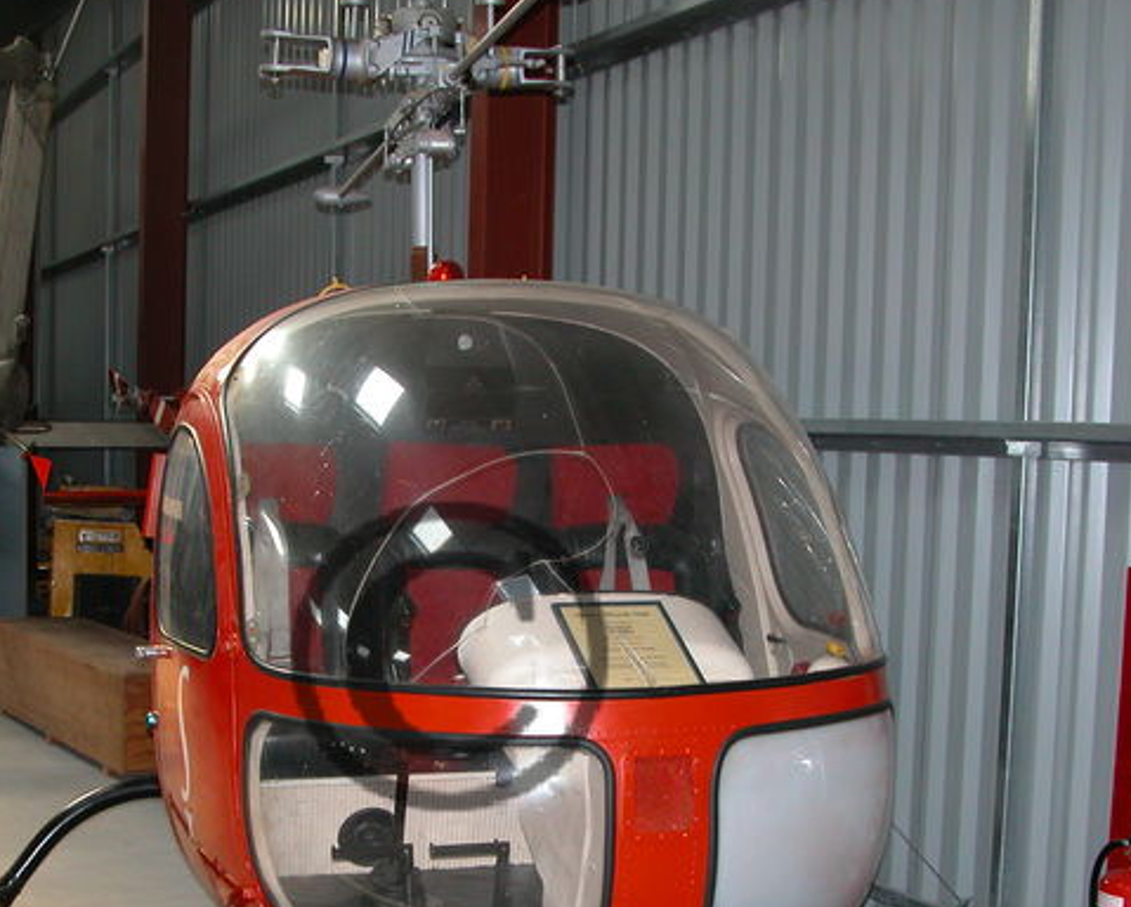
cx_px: 449
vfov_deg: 26.4
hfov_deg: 32.9
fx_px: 1910
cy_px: 657
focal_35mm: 57
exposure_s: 1/60
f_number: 2.8
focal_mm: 8.9
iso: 200
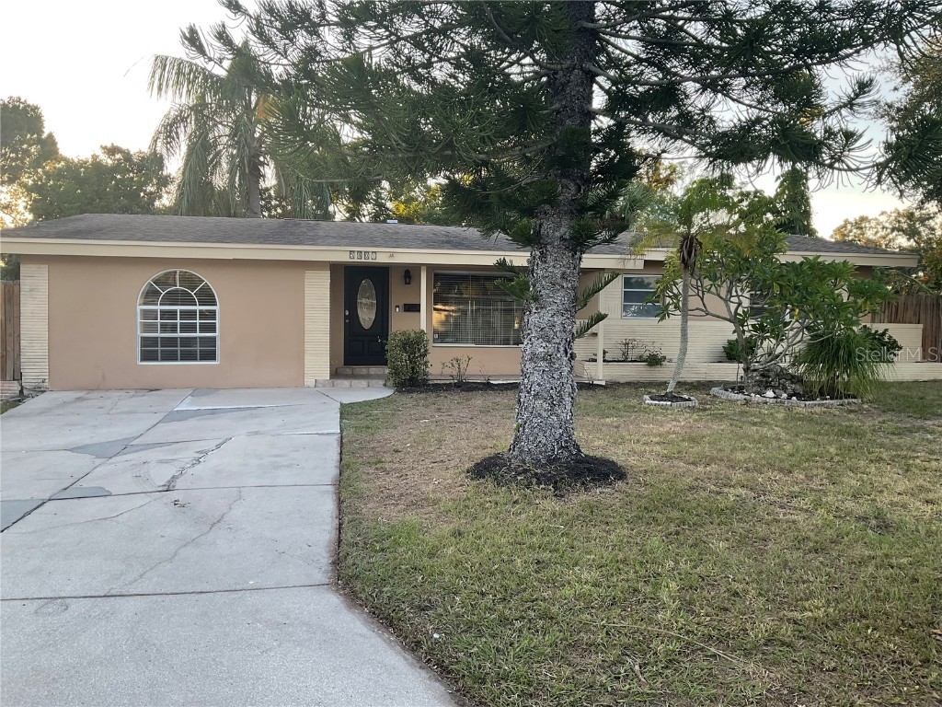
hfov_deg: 61.7
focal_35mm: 29
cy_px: 354
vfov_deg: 48.2
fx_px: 789
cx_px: 471
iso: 16
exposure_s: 1/135
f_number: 1.8
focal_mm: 3
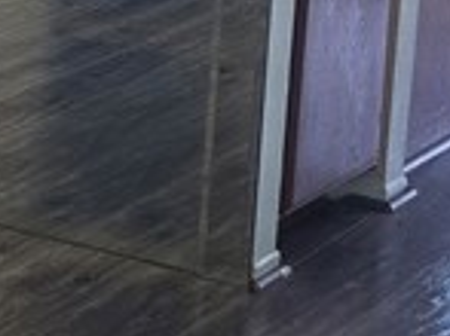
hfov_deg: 10.2
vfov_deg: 9.2
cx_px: -735
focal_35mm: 160
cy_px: -52
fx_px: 2078
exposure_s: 1/120
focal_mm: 6.3
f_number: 1.7
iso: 400
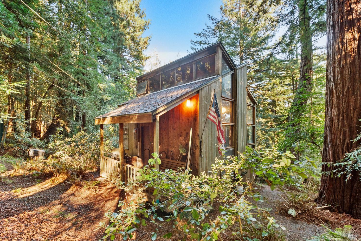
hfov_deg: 100.4
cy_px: 120
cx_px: 180
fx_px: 150
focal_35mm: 15
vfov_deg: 77.3
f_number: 8
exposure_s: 1/15
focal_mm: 10
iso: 400
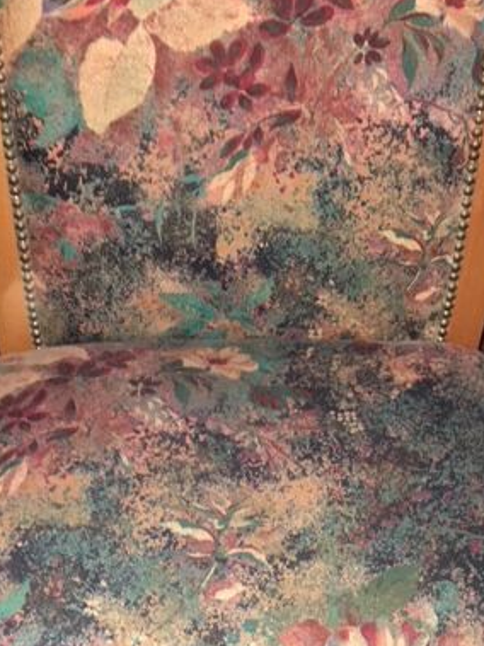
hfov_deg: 29.7
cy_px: 445
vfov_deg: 38.4
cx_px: 240
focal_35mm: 49
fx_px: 914
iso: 160
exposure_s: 1/17
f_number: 2.2
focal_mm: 4.15
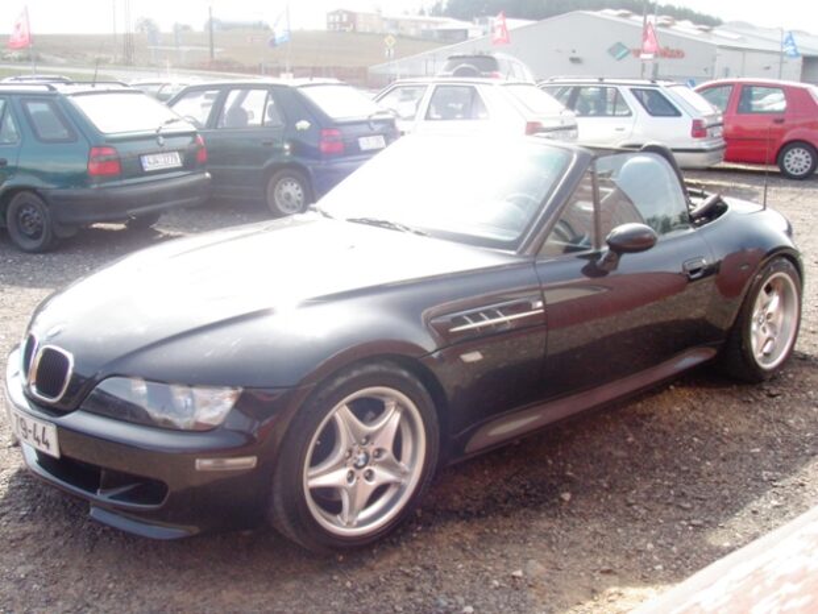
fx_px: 898
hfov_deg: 49.0
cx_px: 409
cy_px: 307
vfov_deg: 37.7
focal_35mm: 38
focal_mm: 6.7
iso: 80
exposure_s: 1/250
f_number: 3.5
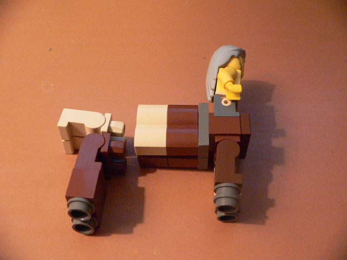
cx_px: 174
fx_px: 351
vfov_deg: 40.7
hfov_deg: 52.6
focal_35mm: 35
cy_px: 130
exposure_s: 1/25
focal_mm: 4.6
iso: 400
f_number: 2.8
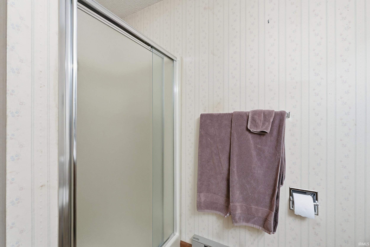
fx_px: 154
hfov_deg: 100.4
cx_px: 185
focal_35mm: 15
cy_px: 124
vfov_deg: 77.3
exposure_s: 1/80
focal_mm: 10
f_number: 9
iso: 640
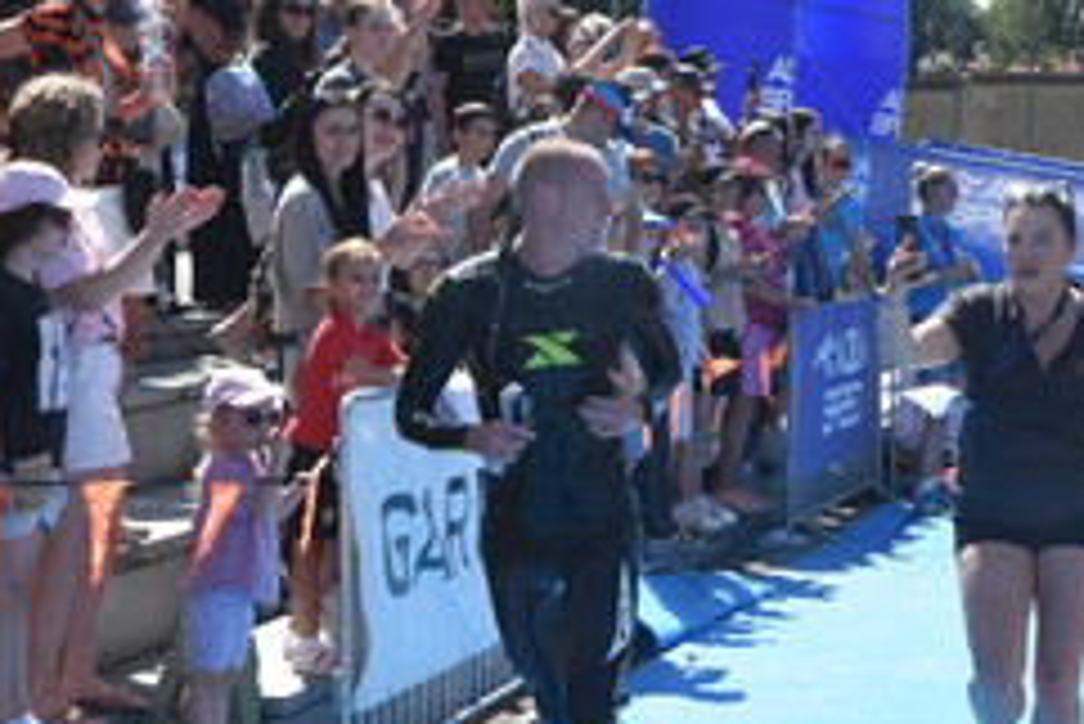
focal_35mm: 106
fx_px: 3194
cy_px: 279
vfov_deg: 12.9
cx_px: 558
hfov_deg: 19.3
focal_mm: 40
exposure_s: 1/640
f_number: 13
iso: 1250
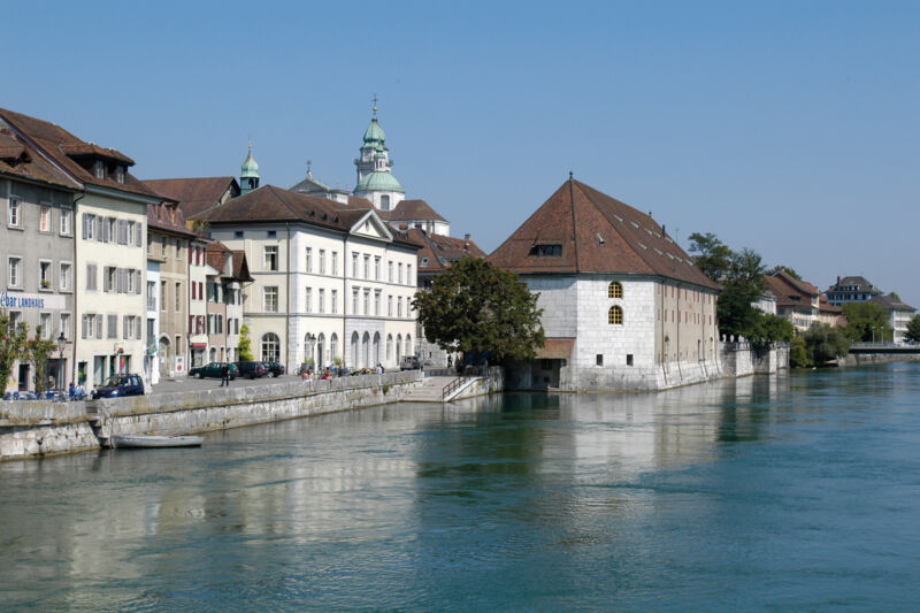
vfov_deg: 25.7
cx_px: 460
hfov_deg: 37.9
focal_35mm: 52
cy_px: 306
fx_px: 1341
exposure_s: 1/500
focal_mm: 35
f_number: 9
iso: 200
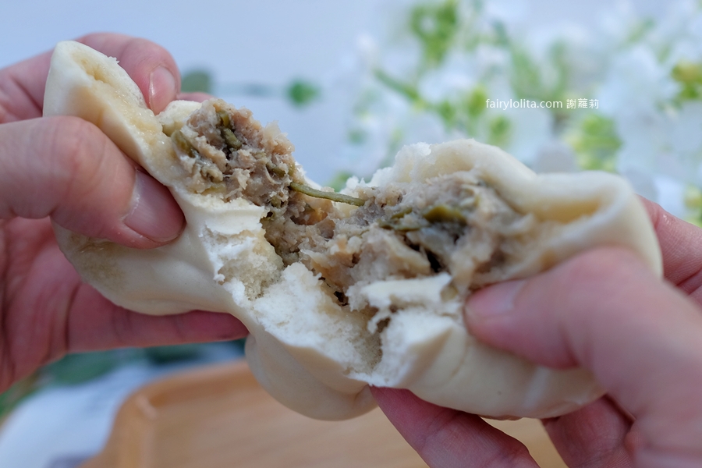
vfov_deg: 37.9
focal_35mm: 35
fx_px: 682
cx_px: 351
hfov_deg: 54.4
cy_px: 234
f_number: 2.8
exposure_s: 1/450
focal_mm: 23
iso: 200
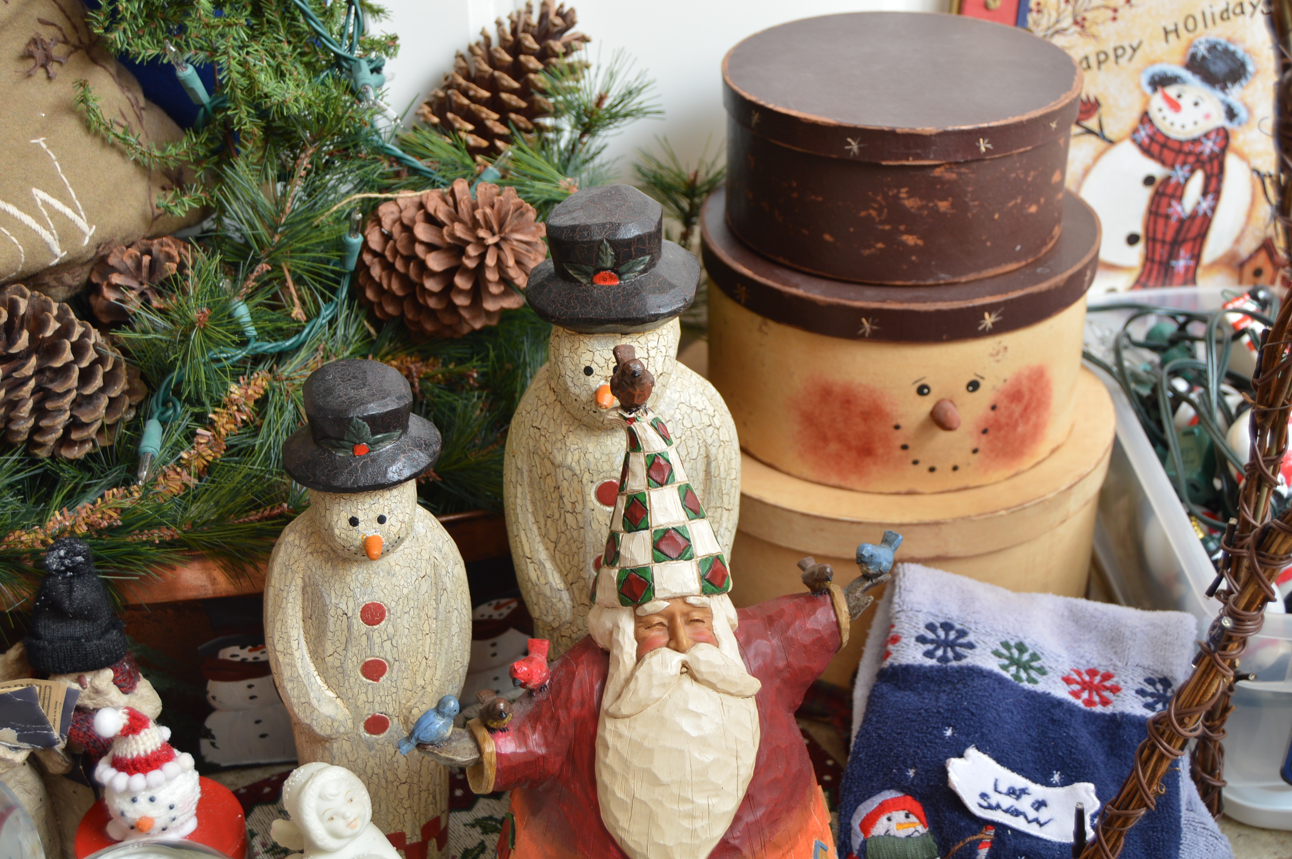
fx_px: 1667
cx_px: 646
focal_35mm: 46
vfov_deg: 28.9
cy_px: 430
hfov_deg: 42.4
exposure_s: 1/160
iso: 200
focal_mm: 31
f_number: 4.2
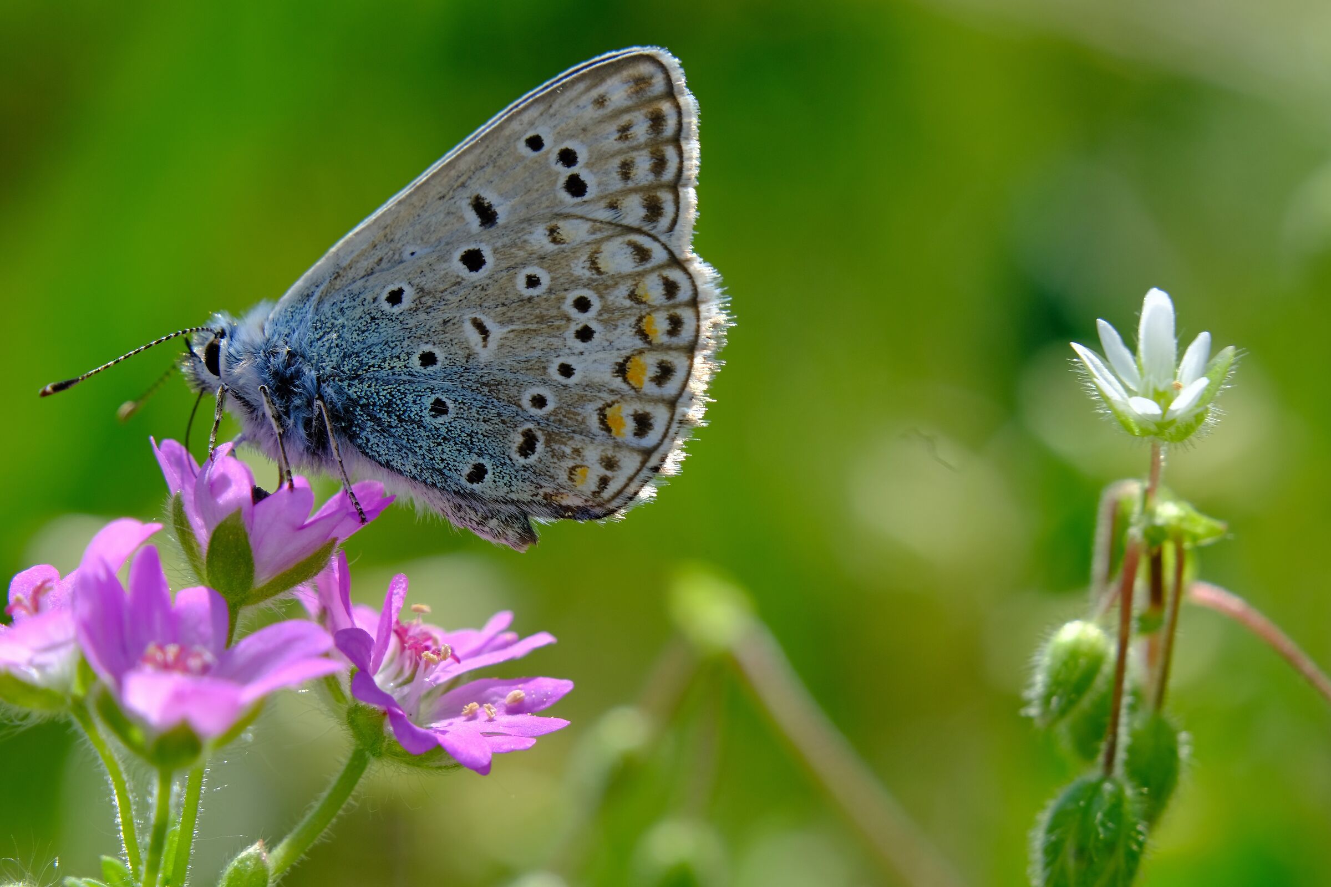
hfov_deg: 13.2
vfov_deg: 8.8
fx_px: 5767
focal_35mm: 156
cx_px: 666
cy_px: 444
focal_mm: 104.2
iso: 320
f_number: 11
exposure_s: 1/250
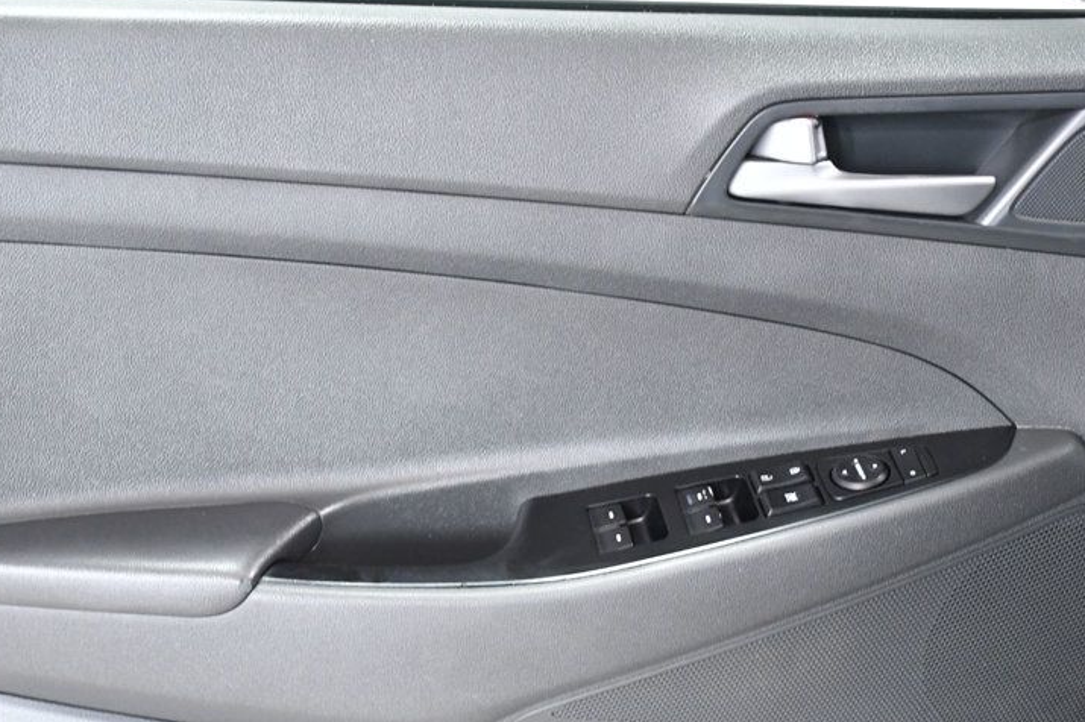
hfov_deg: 27.7
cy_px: 499
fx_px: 2199
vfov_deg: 18.6
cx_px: 565
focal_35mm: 73
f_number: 4.5
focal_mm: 34
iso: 2500
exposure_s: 1/80
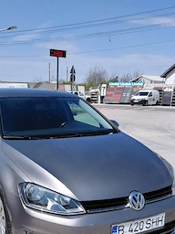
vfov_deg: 46.6
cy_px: 168
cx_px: 55
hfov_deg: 36.3
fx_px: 263
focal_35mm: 39
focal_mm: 4.69
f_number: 1.8
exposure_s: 1/3333
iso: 50
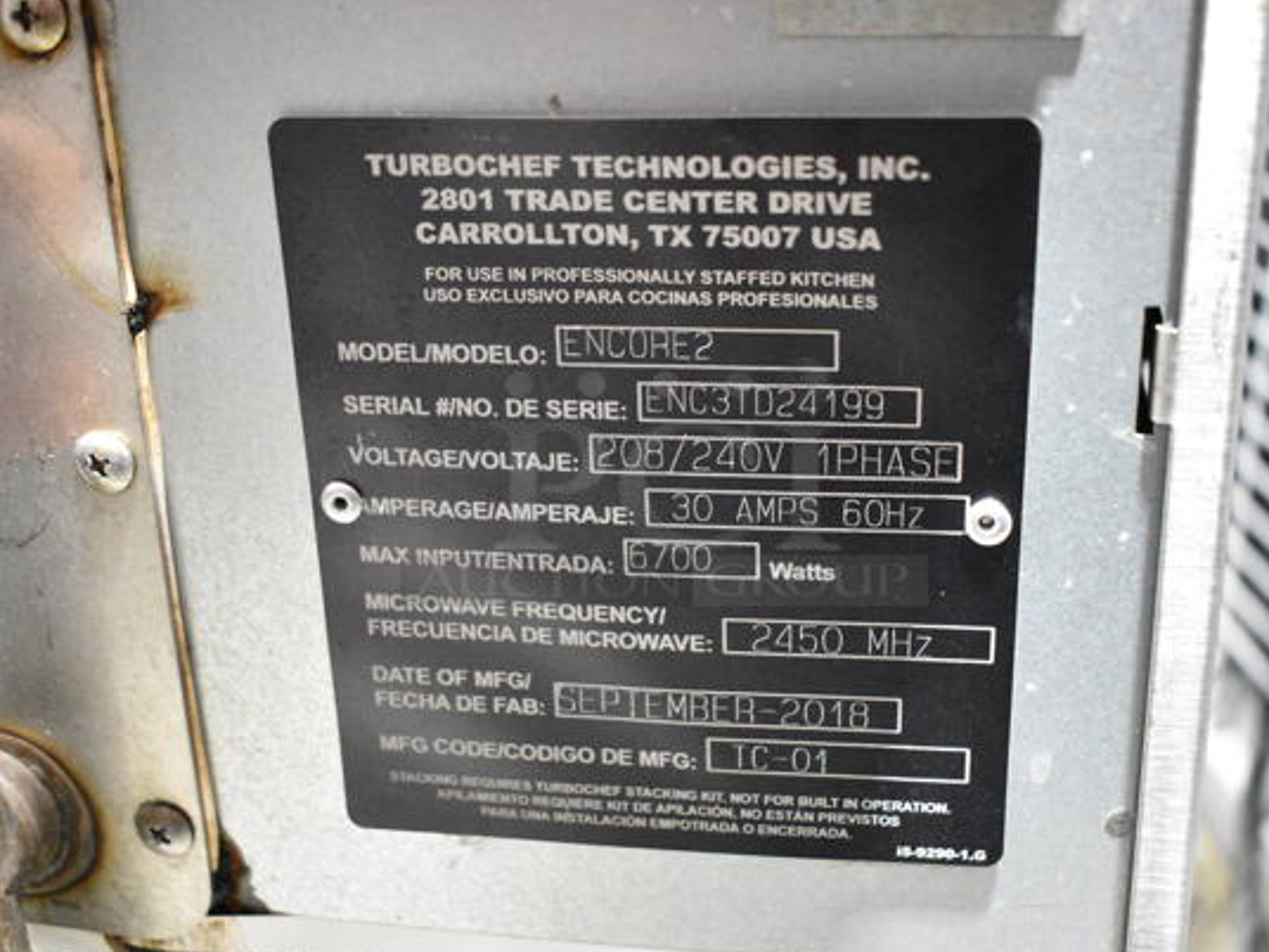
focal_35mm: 46
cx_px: 665
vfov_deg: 31.5
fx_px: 1686
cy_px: 481
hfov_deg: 41.2
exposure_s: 1/60
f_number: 4.2
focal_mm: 28
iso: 6400
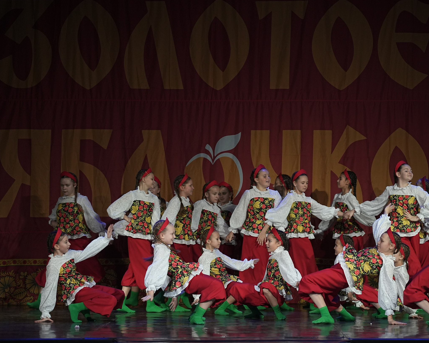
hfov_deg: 13.4
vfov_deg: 10.7
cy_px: 164
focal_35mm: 144
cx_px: 262
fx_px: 1828
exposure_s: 1/400
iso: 2000
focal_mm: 122
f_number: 4
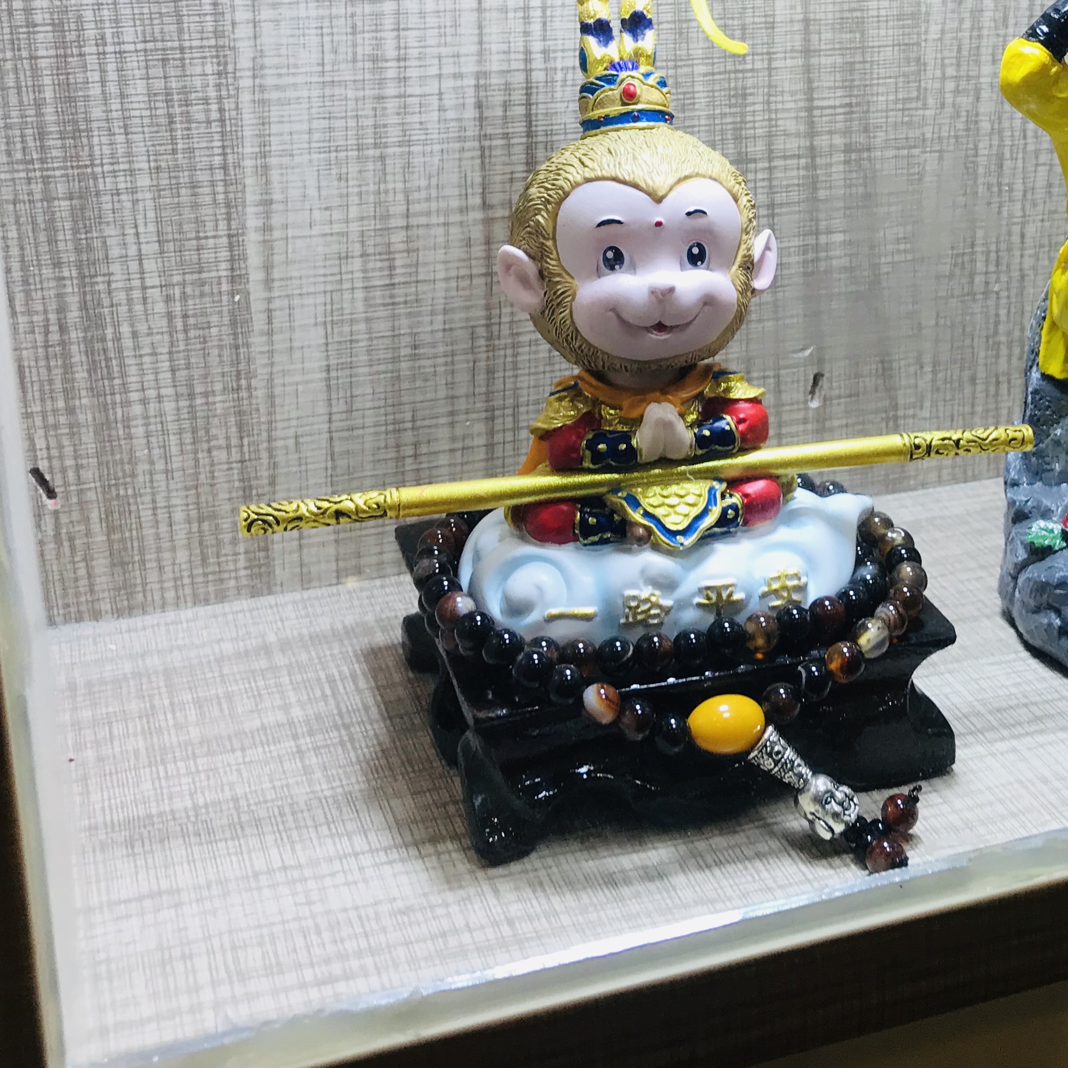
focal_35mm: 54
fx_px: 1885
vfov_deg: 31.1
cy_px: 264
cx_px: 846
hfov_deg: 30.9
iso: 25
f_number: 1.8
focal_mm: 3.99
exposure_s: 1/50
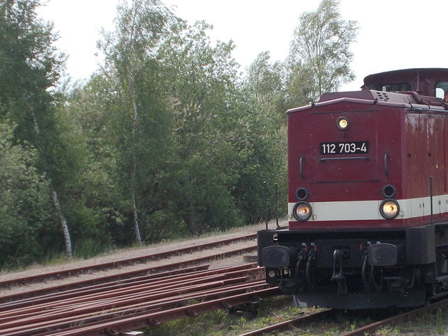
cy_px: 203
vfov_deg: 15.4
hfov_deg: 20.0
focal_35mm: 96
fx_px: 1243
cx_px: 404
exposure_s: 1/400
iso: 80
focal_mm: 9
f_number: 4.5
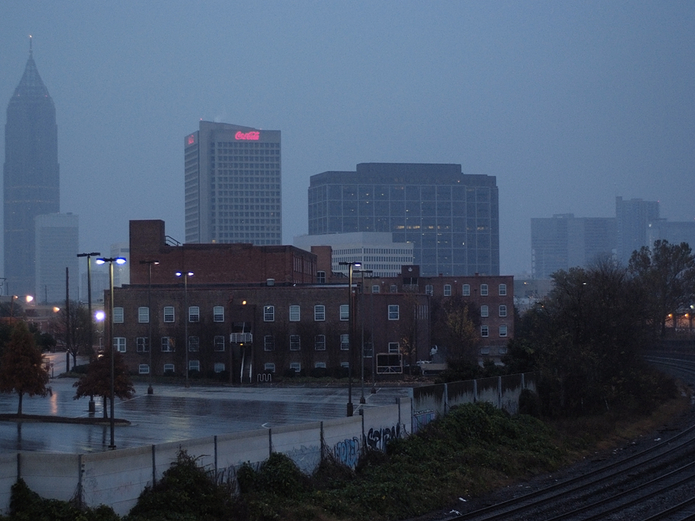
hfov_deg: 23.8
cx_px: 310
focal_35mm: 82
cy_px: 260
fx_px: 1646
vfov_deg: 18.0
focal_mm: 50
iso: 1000
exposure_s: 1/200
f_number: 2.5
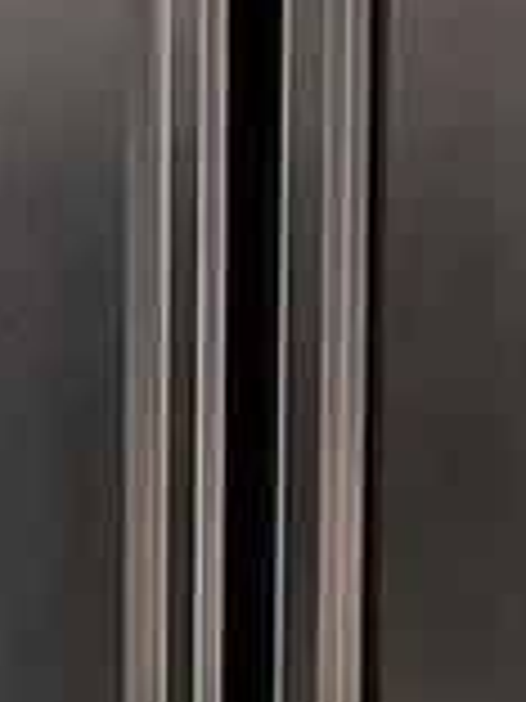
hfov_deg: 7.4
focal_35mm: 200
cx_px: -72
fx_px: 4052
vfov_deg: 9.0
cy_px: 1638
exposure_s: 1/60
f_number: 1.5
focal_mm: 5.7
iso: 125
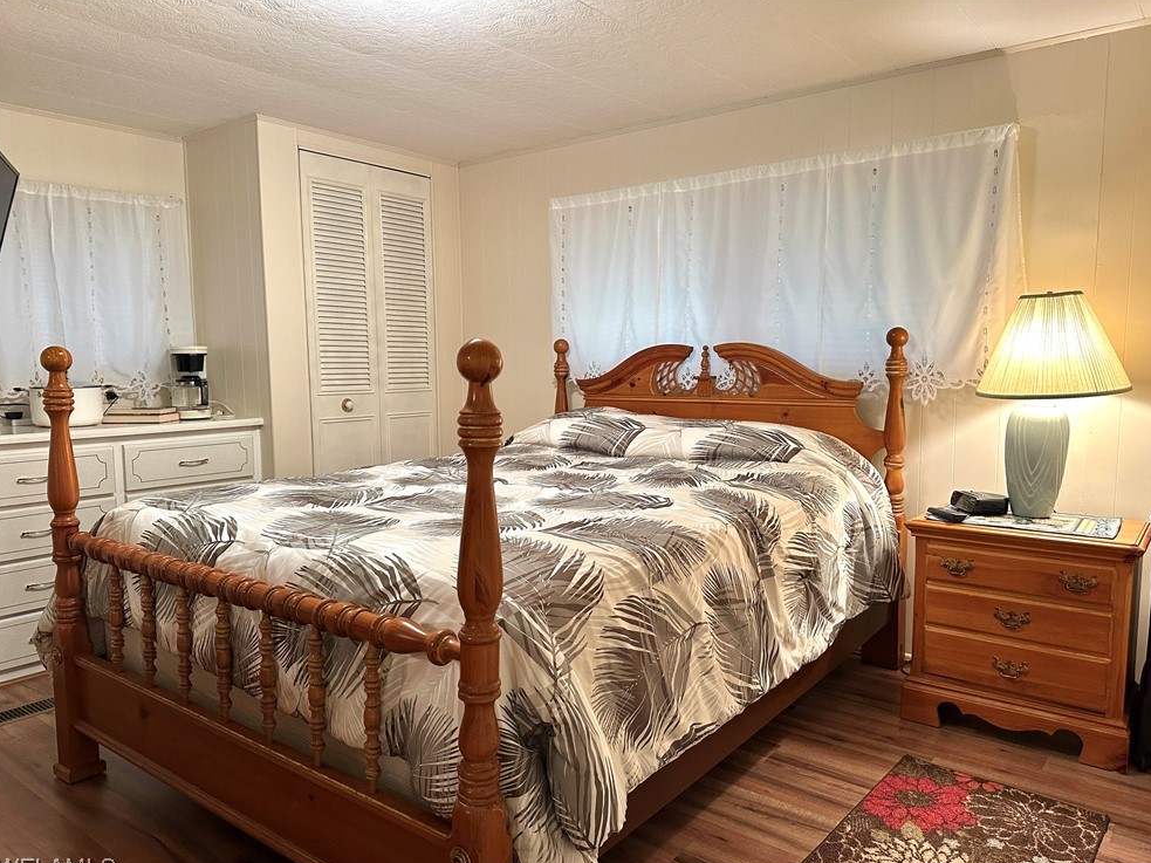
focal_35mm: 25
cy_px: 445
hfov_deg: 69.4
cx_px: 573
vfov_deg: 54.9
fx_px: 831
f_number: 1.78
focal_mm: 6.86
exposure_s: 1/60
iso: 320
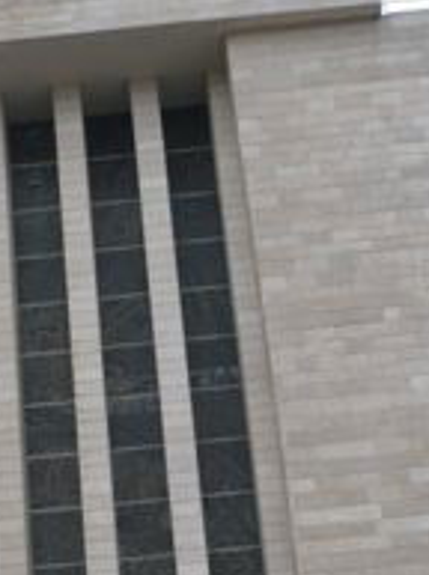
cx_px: 122
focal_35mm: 109
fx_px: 1807
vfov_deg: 17.8
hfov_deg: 13.5
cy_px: 533
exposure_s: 1/640
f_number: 2.8
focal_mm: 5.8
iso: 100
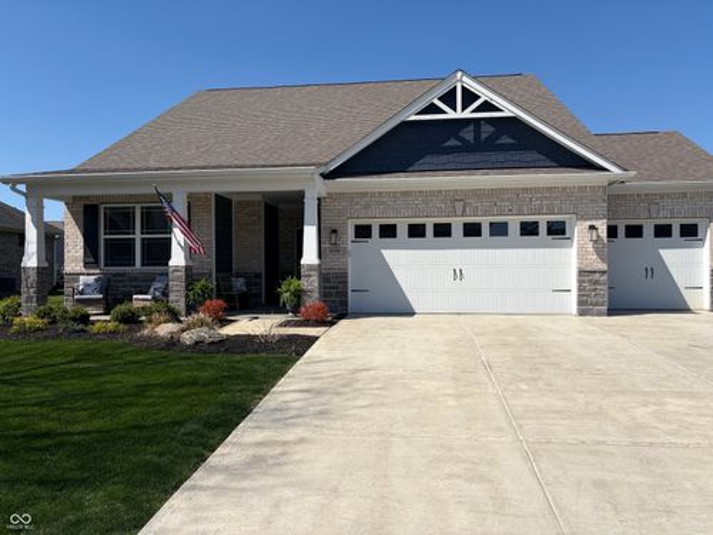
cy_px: 268
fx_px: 536
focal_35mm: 26
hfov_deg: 67.3
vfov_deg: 53.1
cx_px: 356
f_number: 1.6
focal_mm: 5.96
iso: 64
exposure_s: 1/6993
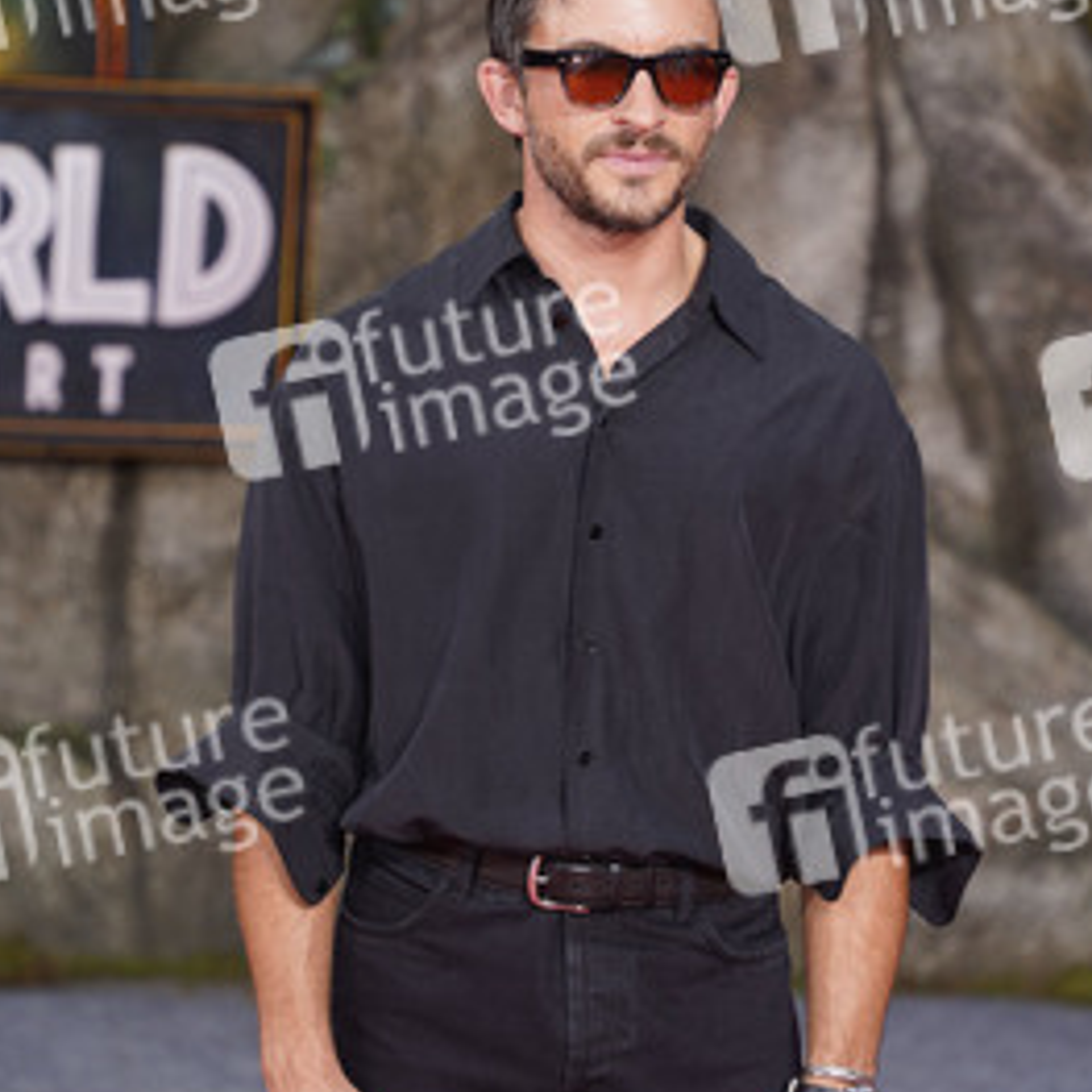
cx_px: 544
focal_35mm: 222
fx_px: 7923
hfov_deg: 7.9
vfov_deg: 7.9
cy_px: 590
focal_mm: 172
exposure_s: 1/160
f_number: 5.6
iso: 200
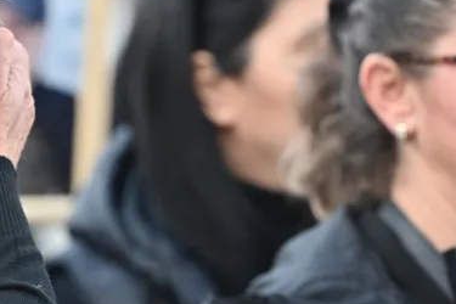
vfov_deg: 3.4
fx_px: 5130
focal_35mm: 405
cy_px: 178
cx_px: 13
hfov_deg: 5.1
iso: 400
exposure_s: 1/500
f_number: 4
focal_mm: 200
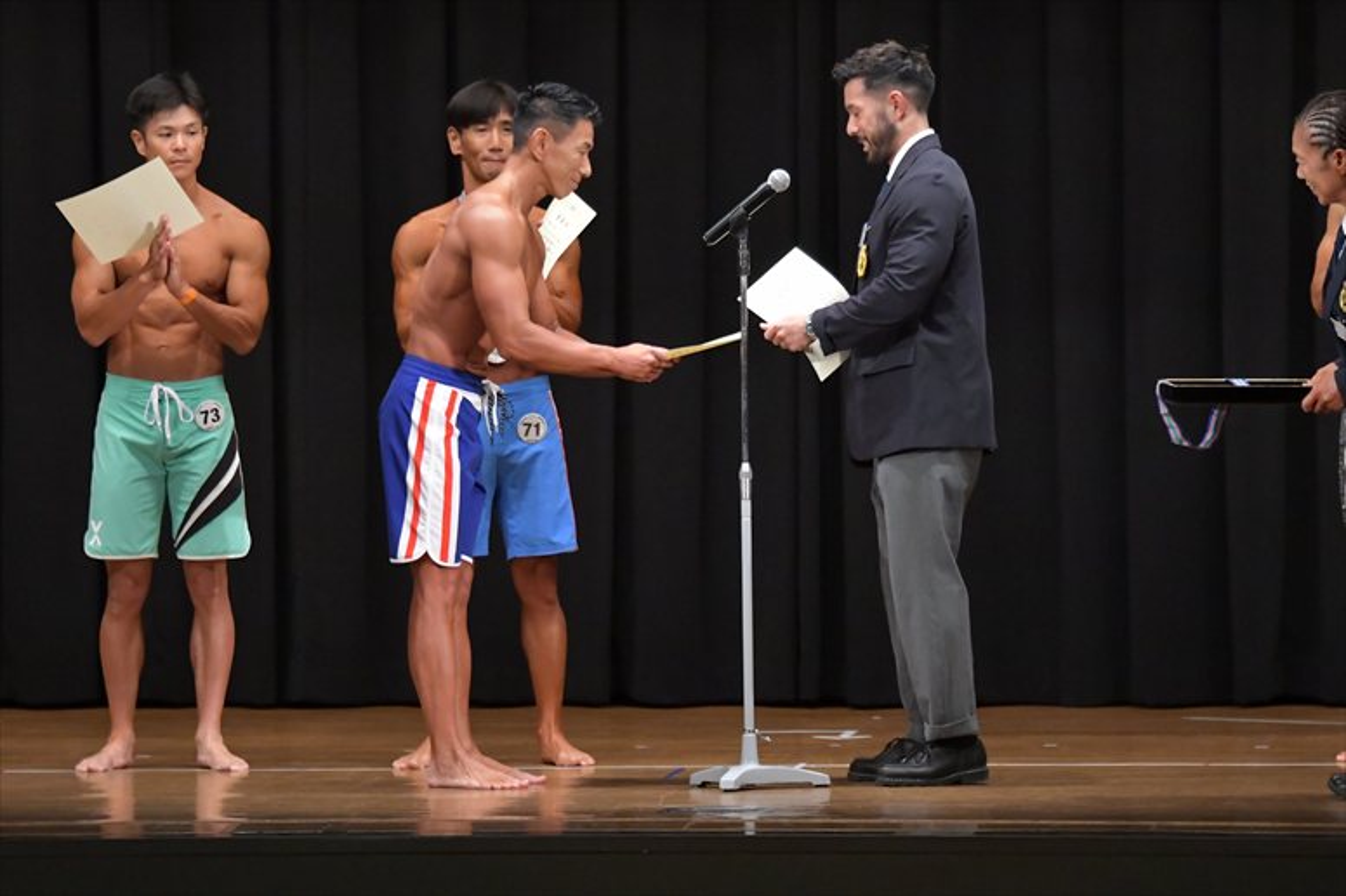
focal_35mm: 217
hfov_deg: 9.5
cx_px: 673
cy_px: 448
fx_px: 8110
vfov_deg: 6.3
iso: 6400
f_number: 5.6
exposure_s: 1/400
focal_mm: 145
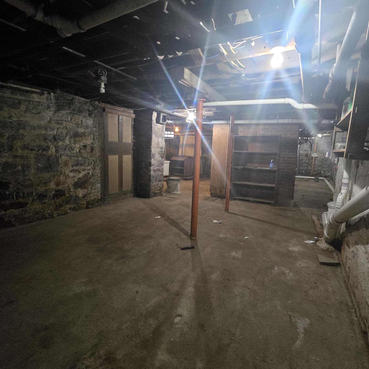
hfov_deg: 87.4
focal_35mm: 16
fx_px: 193
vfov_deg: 87.3
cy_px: 172
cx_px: 191
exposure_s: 1/60
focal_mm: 2.2
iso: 1600
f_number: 2.2
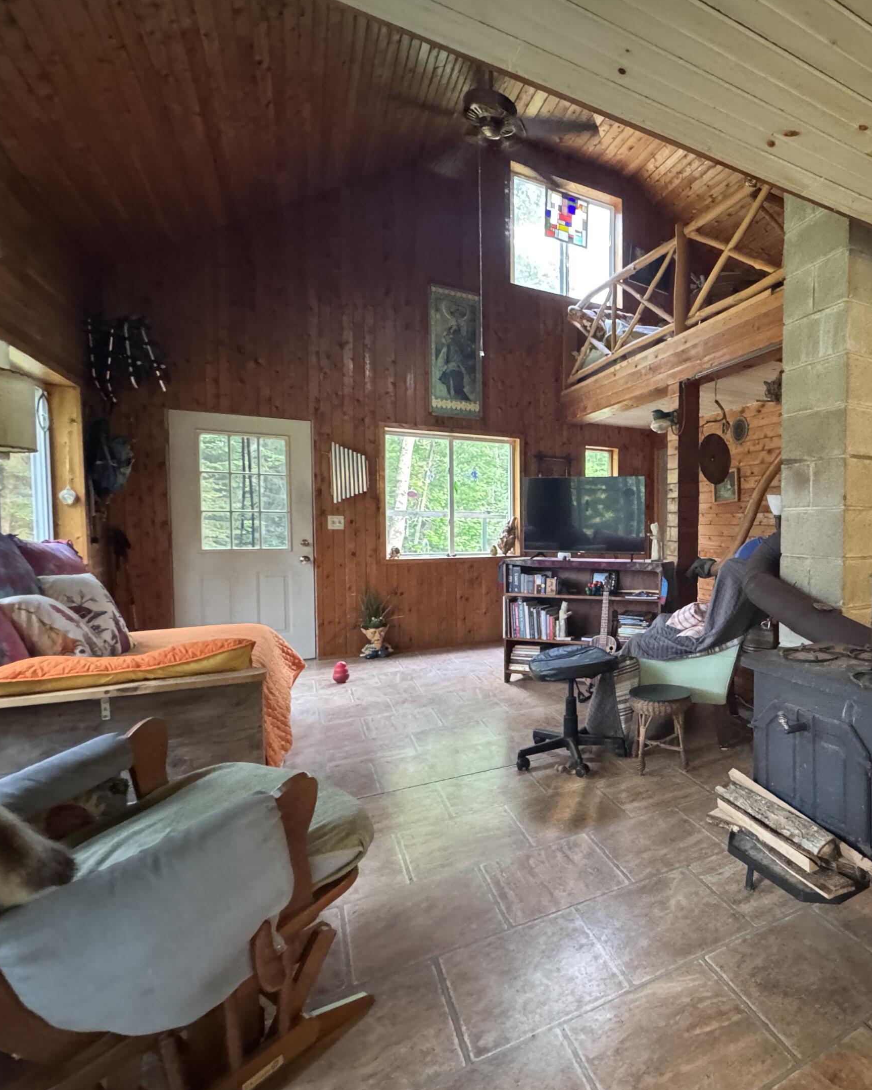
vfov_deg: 83.3
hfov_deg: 63.9
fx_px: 613
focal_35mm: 19
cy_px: 549
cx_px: 712
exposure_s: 1/40
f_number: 2.2
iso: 1250
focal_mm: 2.22
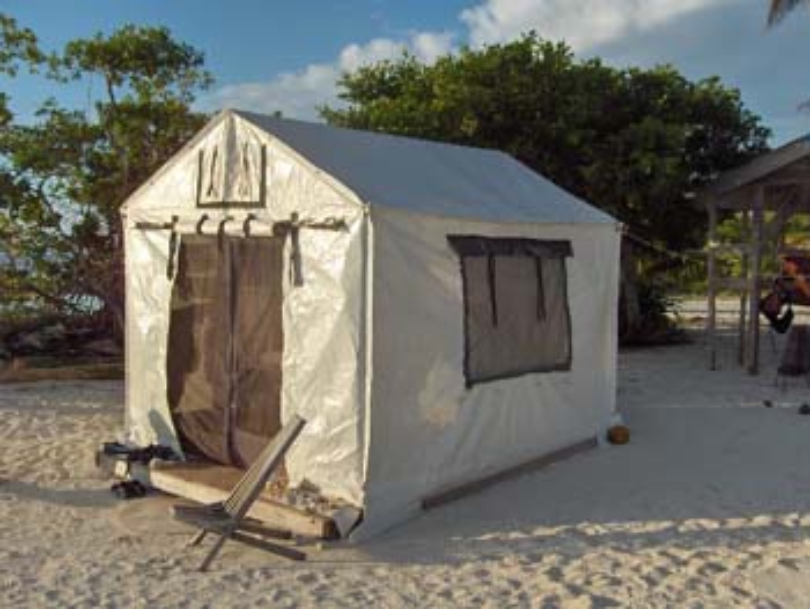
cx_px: 405
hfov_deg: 47.8
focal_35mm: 39
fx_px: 913
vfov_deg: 36.9
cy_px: 304
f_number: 4.8
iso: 100
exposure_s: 1/877
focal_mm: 8
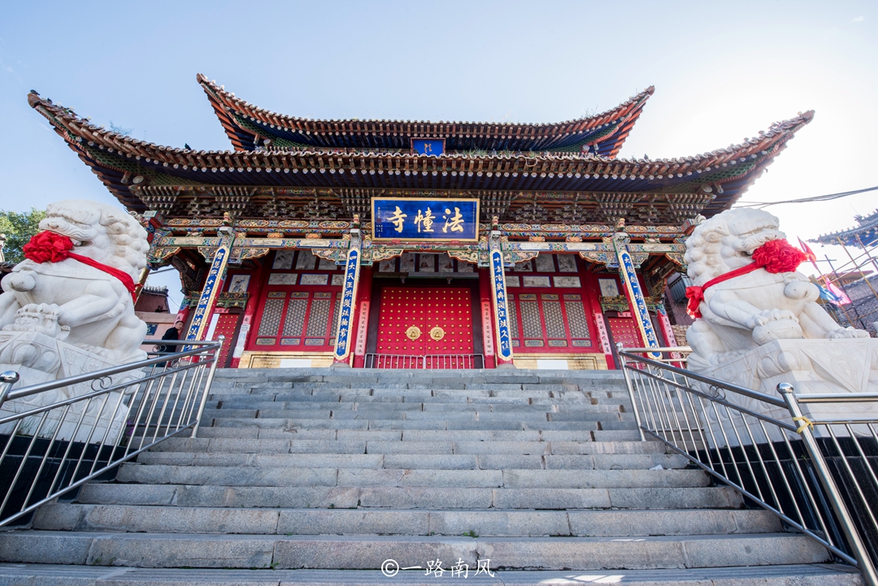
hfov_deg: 104.2
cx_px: 439
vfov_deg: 81.3
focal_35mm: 14
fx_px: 342
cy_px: 293
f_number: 13
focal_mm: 14
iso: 250
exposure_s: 1/80
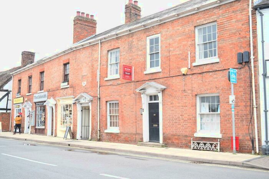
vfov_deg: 35.5
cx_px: 134
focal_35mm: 38
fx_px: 280
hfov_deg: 51.3
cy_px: 90
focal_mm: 25
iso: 125
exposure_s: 1/60
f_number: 7.1
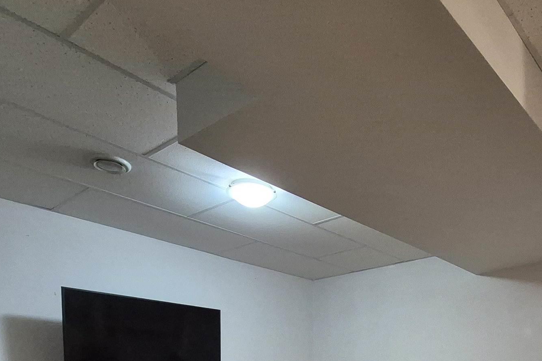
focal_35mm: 31
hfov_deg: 57.4
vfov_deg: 34.9
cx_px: 402
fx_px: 467
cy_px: 418
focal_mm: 1.74
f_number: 2.2
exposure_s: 1/60
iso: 640
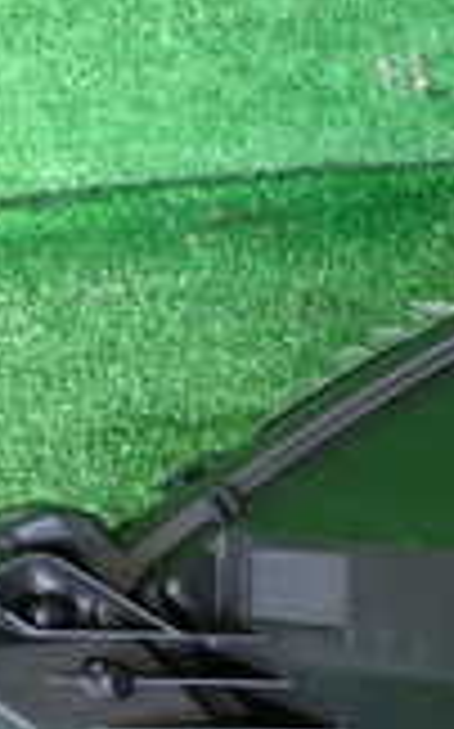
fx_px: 1944
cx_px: 1025
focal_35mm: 98
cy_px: 562
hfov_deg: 11.4
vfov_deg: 21.0
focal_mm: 4.5
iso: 200
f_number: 2
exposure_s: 1/50
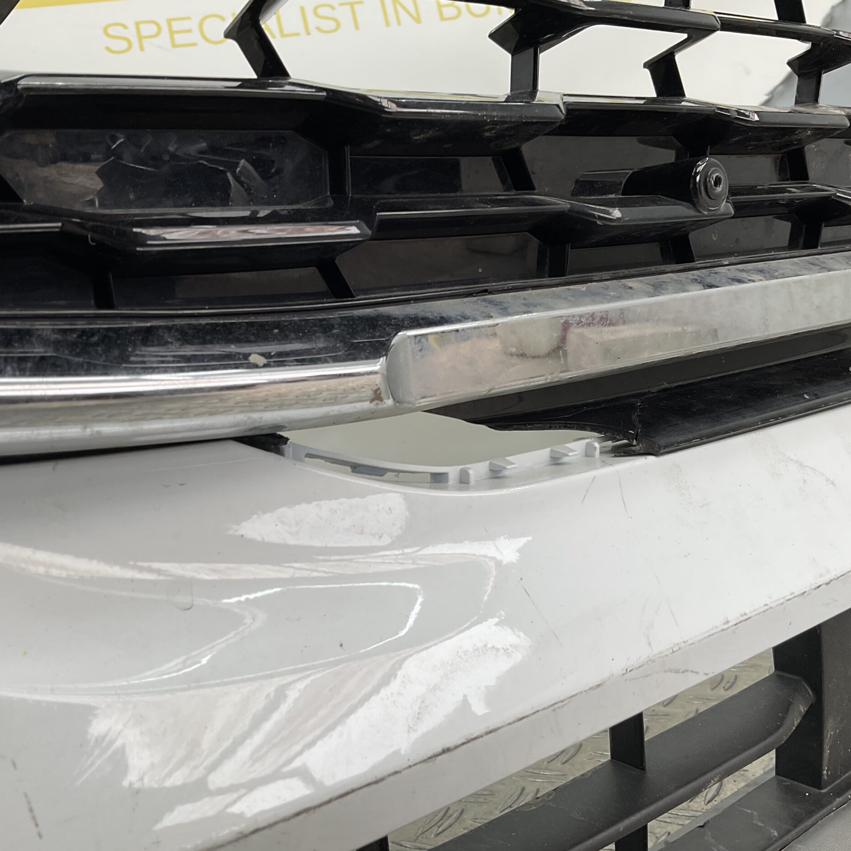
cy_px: 433
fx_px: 973
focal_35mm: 35
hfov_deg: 47.2
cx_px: 408
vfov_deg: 47.2
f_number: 1.8
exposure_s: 1/122
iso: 16
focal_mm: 3
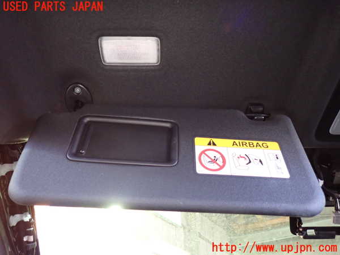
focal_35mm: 25
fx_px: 246
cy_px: 128
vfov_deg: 54.9
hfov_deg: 69.4
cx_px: 170
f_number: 2
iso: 800
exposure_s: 1/30
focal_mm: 4.5
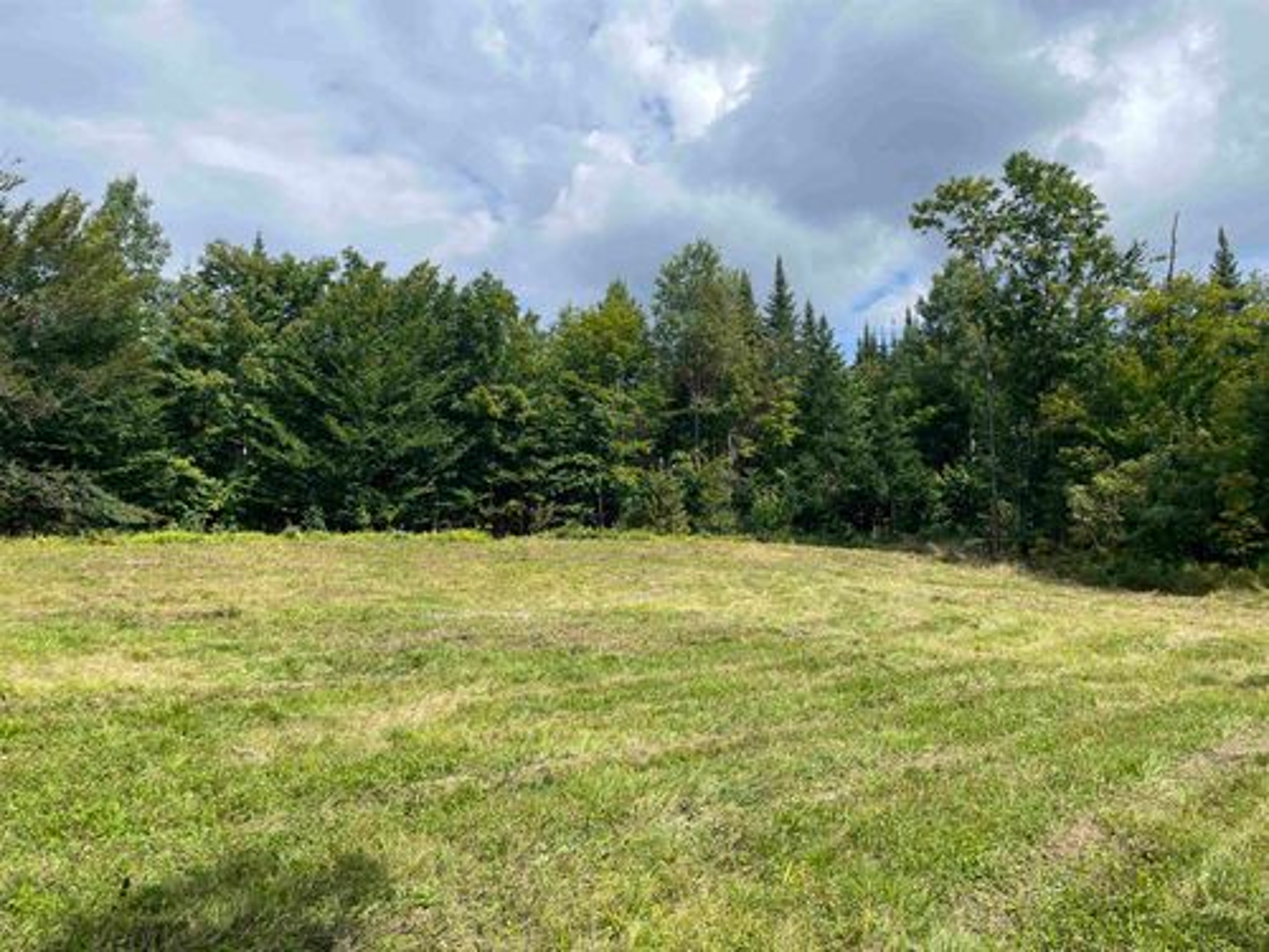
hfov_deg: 67.3
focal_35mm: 26
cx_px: 634
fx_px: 953
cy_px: 476
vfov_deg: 53.1
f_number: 1.6
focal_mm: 4.2
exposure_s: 1/3731
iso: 32
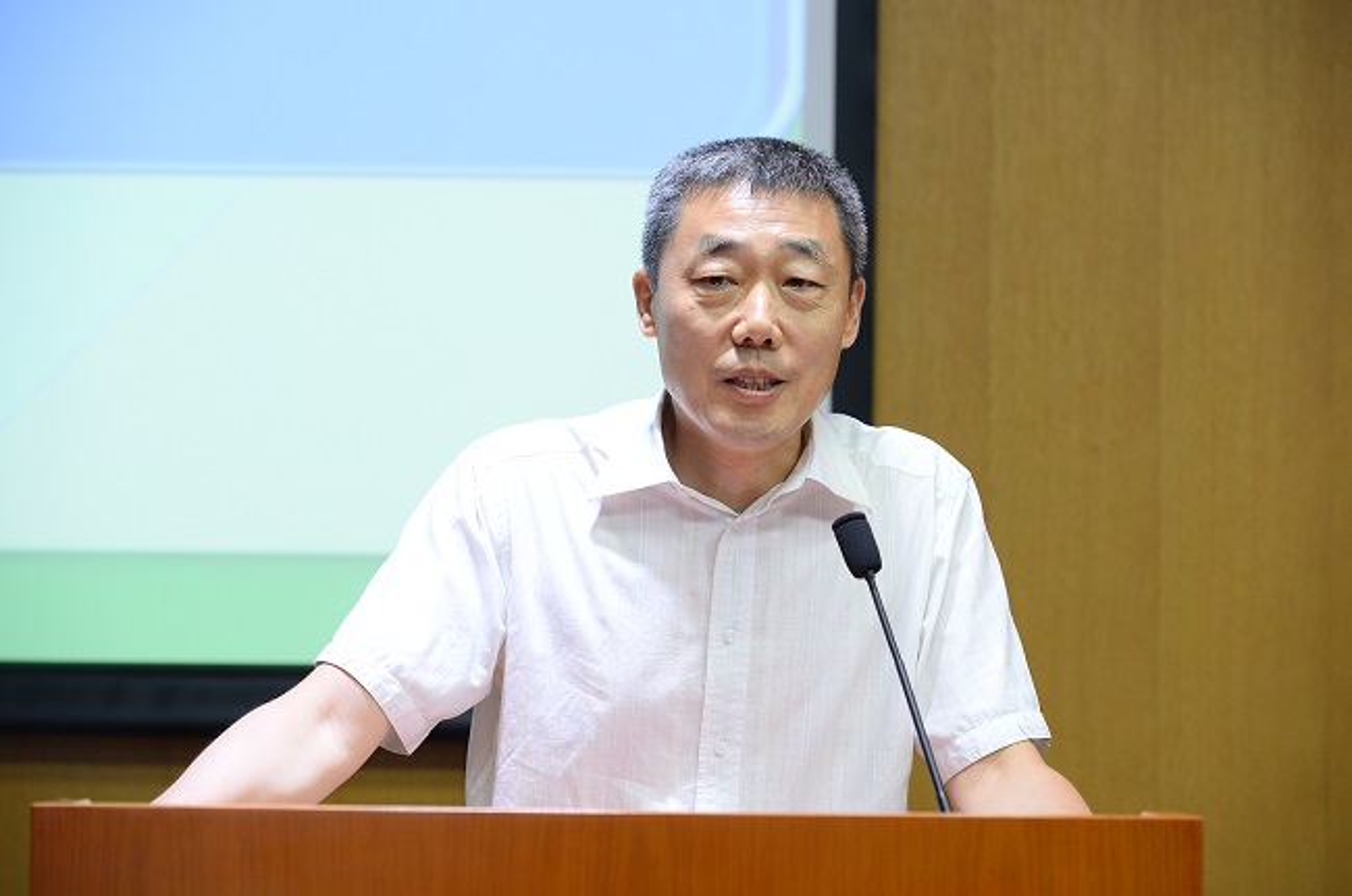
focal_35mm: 135
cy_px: 448
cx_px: 676
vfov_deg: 10.1
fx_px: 5061
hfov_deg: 15.2
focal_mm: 135
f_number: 5
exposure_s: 1/160
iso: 1600
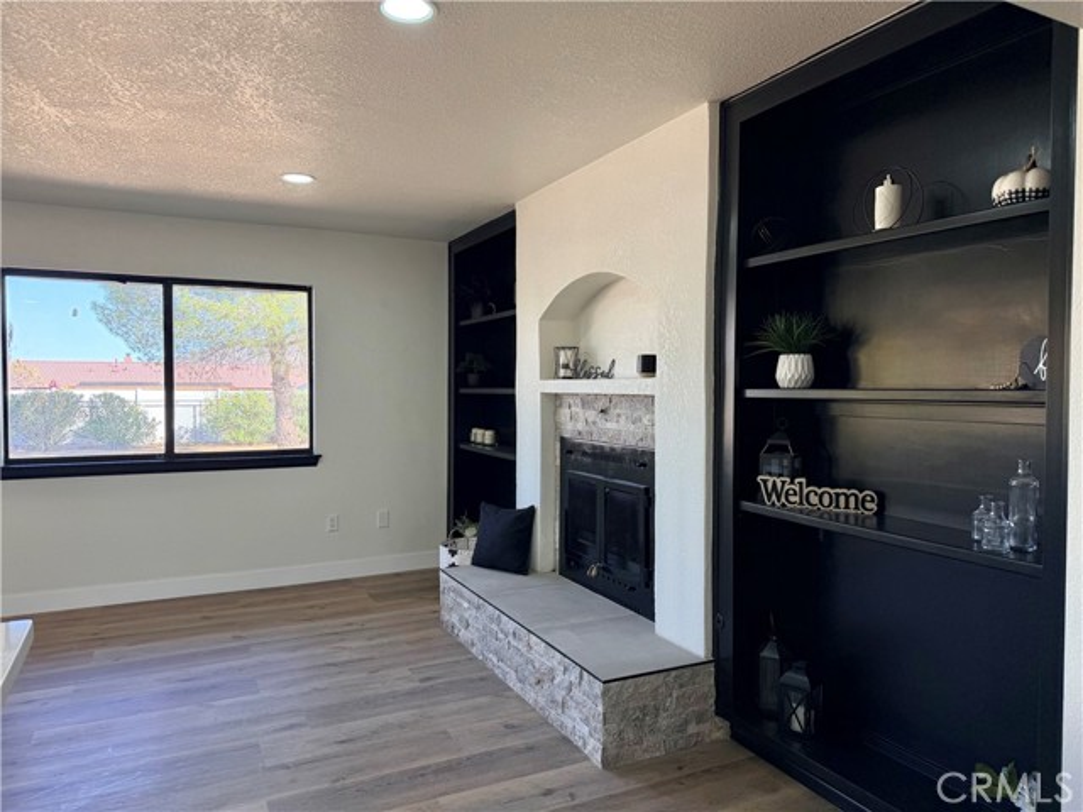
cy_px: 406
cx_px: 542
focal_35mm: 24
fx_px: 751
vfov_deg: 56.8
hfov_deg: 71.6
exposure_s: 1/288
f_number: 1.78
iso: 64
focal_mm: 6.76
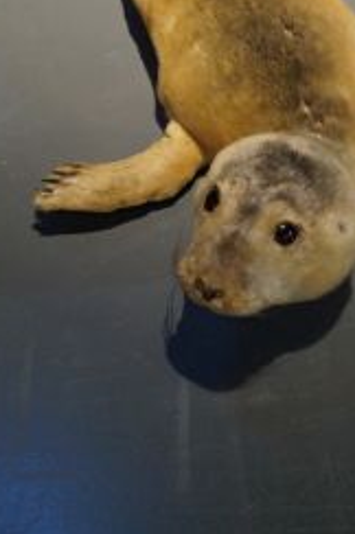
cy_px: 103
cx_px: 263
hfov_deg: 21.0
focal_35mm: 64
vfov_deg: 30.6
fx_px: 949
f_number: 4.5
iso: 3200
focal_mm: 26
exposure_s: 1/160
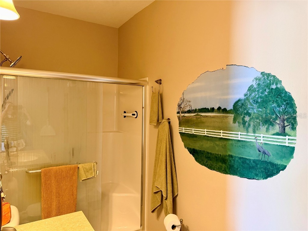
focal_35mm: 24
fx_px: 214
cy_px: 116
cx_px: 154
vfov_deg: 56.8
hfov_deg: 71.6
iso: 500
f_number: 1.78
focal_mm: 6.76
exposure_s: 1/60
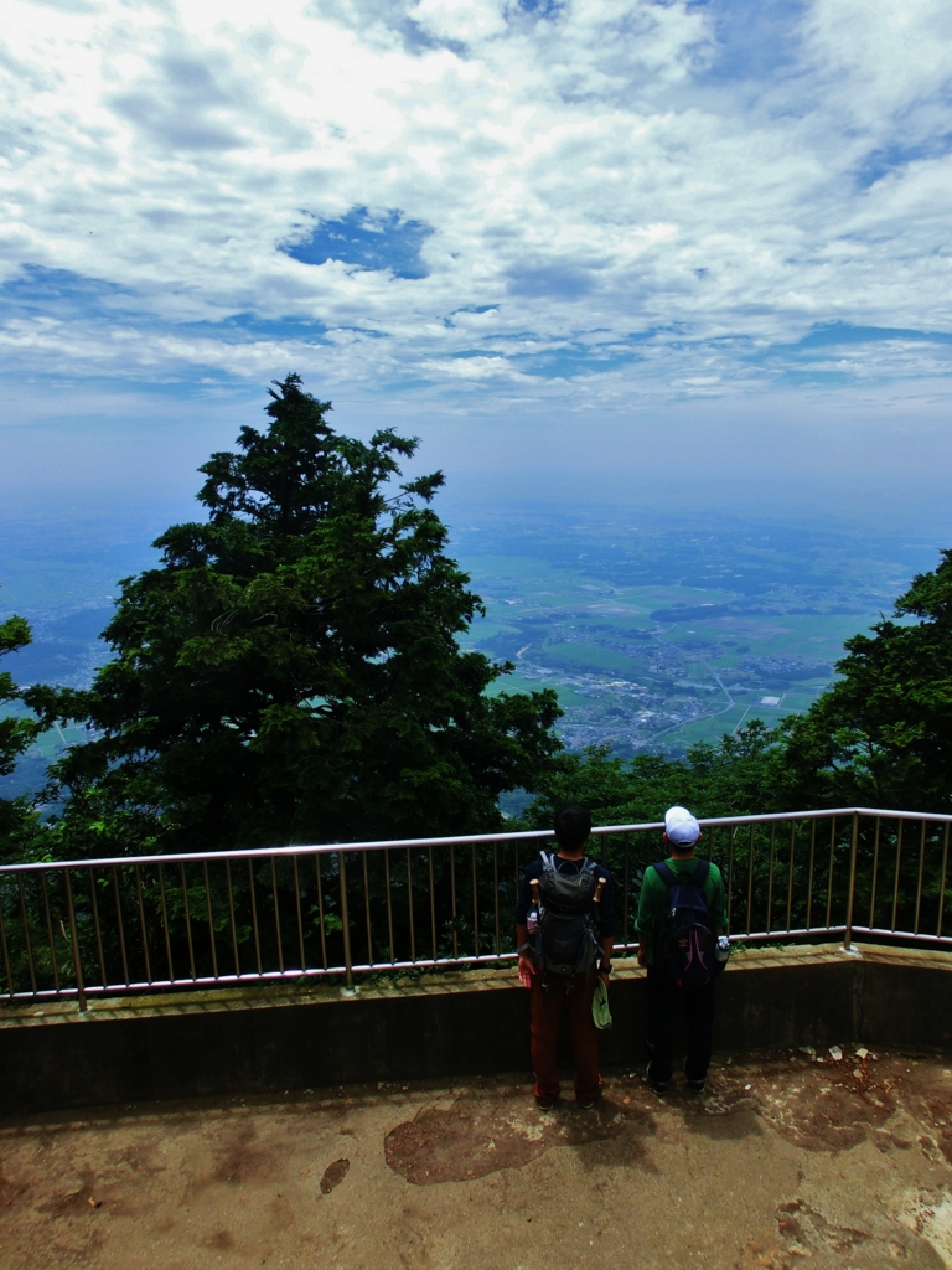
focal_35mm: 24
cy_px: 635
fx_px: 880
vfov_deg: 71.6
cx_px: 476
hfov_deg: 56.8
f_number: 7.9
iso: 100
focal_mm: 4.24
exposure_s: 1/250
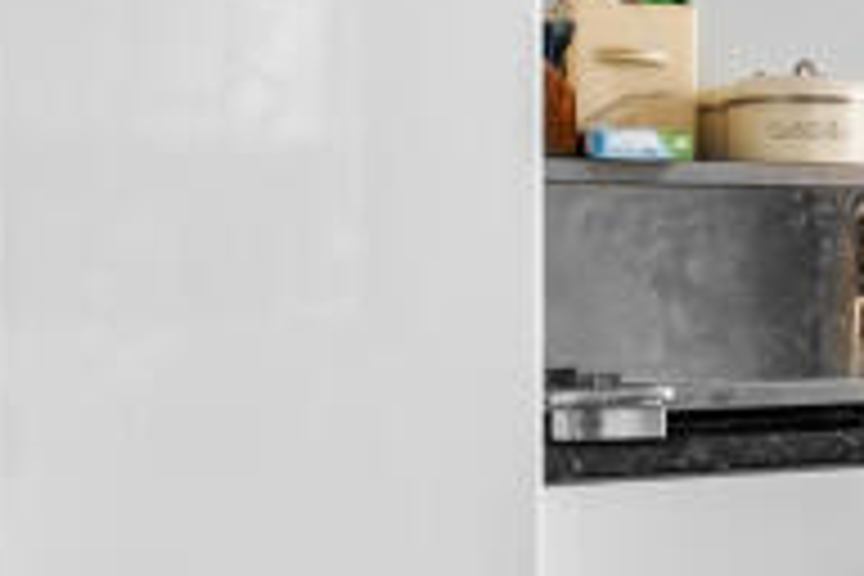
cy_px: 574
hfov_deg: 21.6
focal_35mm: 80
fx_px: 1920
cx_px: 1269
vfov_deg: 16.7
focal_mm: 10
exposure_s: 1.5
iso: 160
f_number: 8
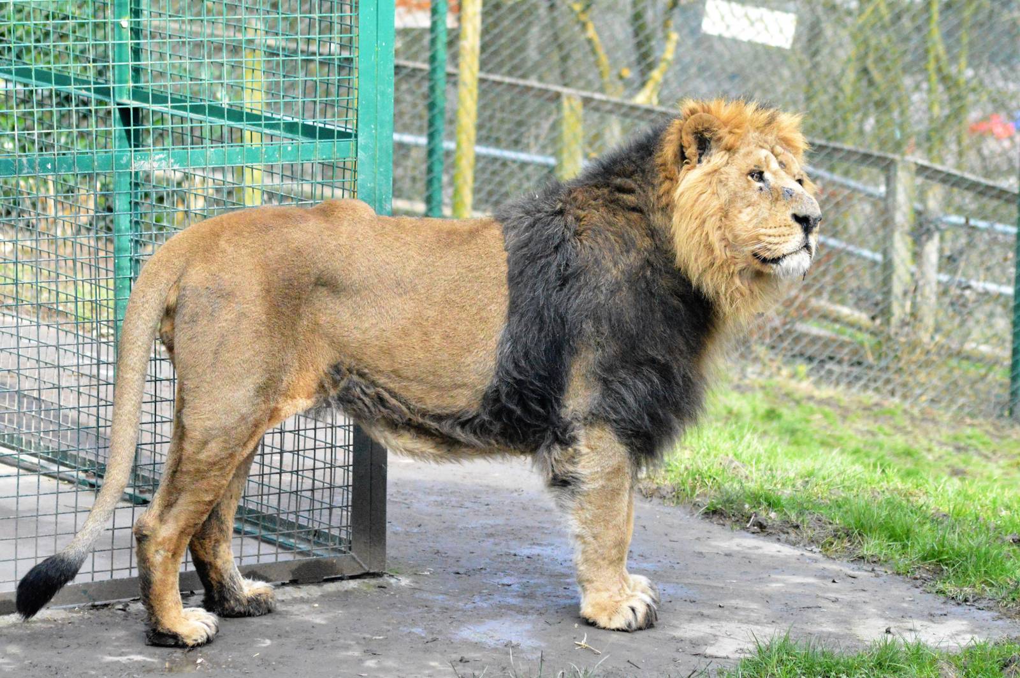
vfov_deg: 7.5
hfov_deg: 11.2
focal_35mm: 183
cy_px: 339
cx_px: 510
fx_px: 5181
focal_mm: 122
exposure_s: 1/4000
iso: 6400
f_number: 6.3
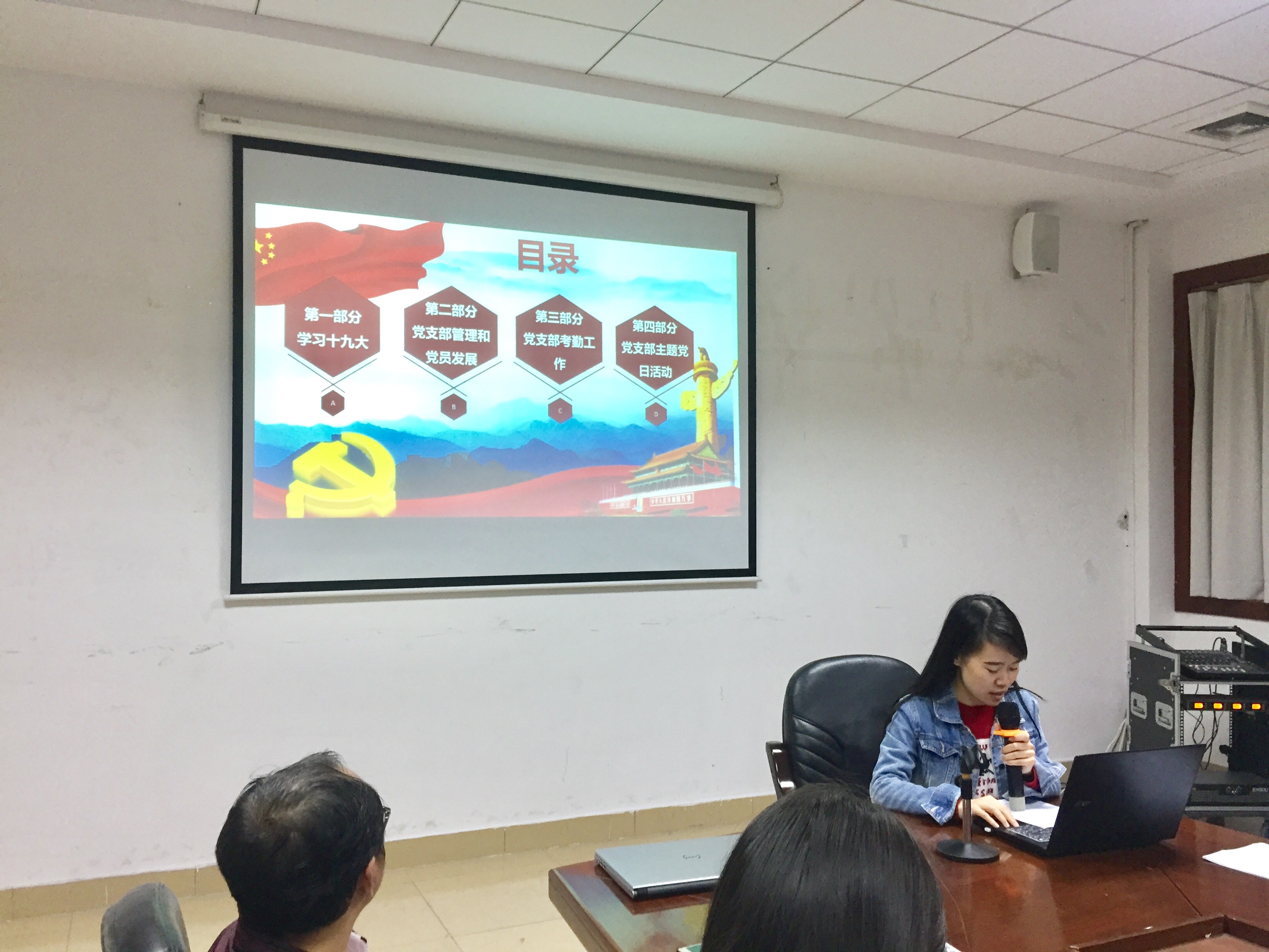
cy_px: 476
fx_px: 1063
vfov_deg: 48.2
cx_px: 634
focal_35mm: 29
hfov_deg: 61.7
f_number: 2.2
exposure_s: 1/33
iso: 160
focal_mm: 4.15
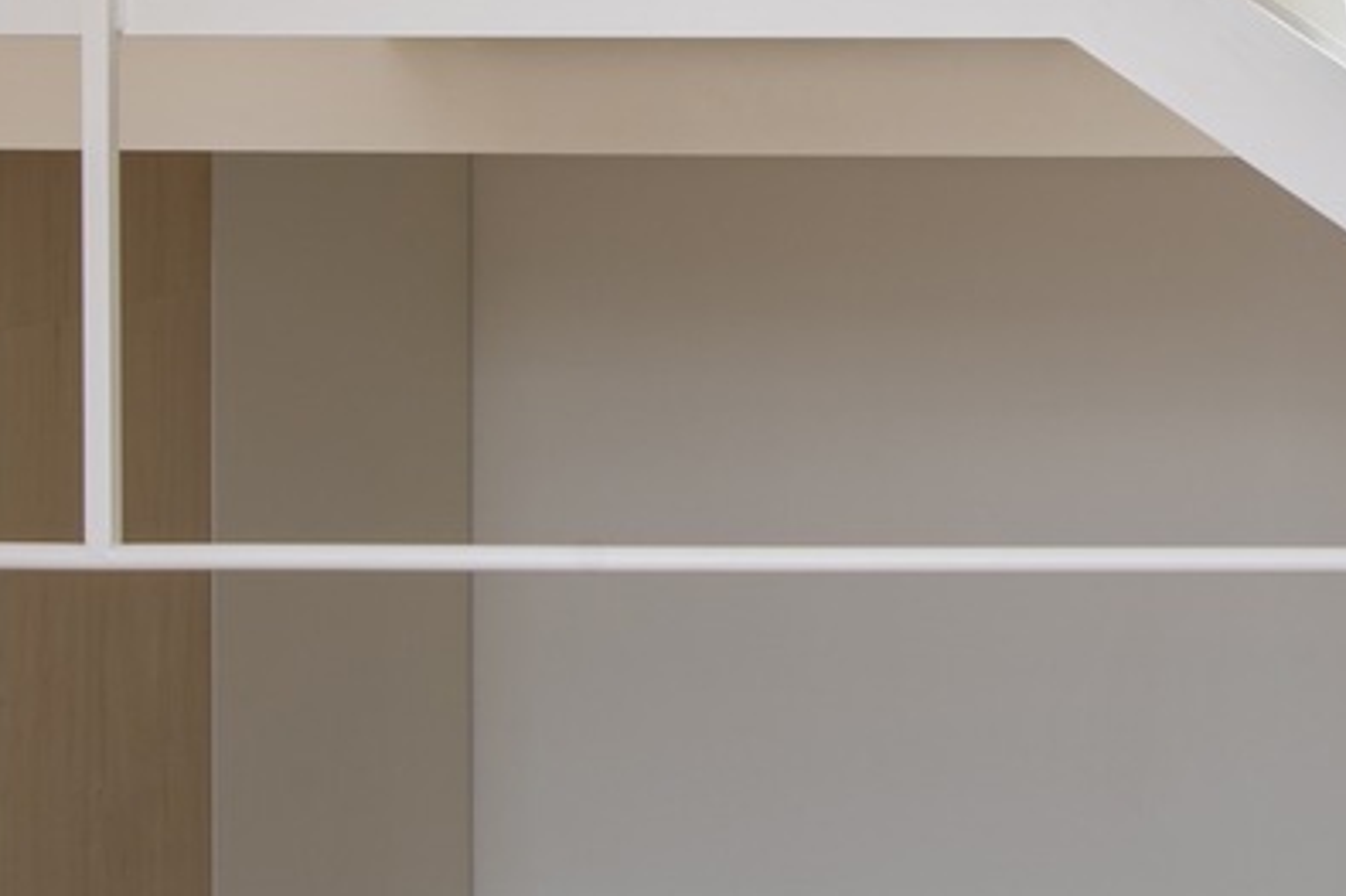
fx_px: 2840
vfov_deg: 17.6
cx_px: 1411
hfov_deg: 25.1
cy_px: 70
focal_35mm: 76
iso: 64
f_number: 16
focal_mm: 15
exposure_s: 1/10
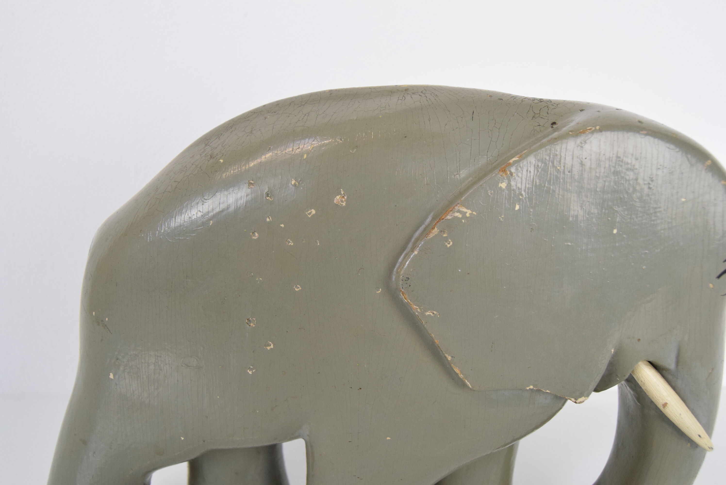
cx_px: 363
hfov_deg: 64.5
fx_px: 575
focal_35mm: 28
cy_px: 242
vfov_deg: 45.7
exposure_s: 1/200
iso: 1600
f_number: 7.1
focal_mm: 19
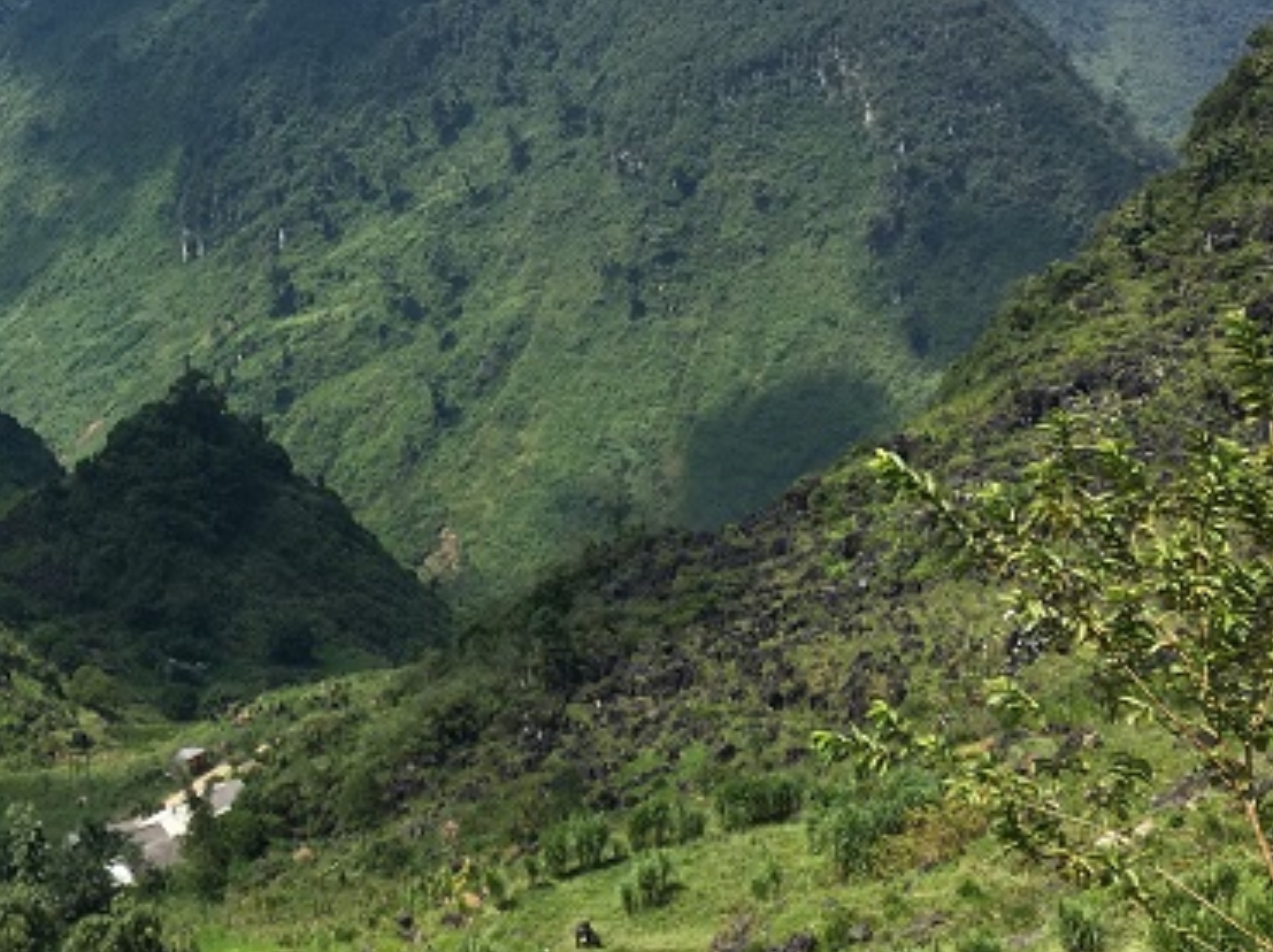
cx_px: 183
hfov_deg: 31.5
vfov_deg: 24.3
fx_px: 2168
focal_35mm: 59
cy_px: 176
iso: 25
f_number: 2.2
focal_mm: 4.15
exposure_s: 1/1538
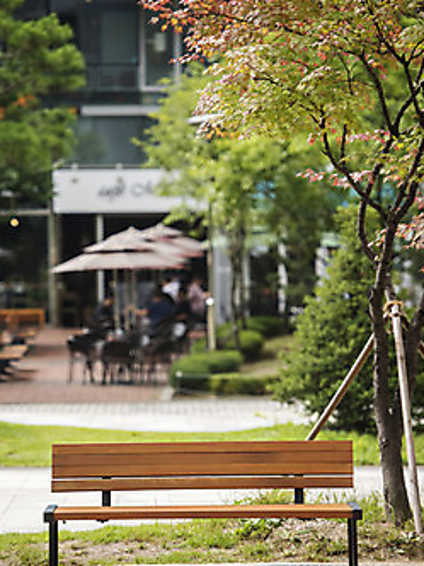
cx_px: 207
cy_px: 293
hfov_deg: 8.8
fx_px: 2744
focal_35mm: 168
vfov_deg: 11.8
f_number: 2.8
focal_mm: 145
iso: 200
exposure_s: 1/500
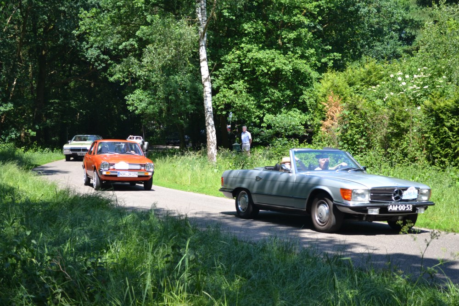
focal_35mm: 68
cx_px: 230
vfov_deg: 20.2
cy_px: 153
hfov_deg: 29.9
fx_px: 861
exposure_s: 1/125
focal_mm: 45
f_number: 5.6
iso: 100
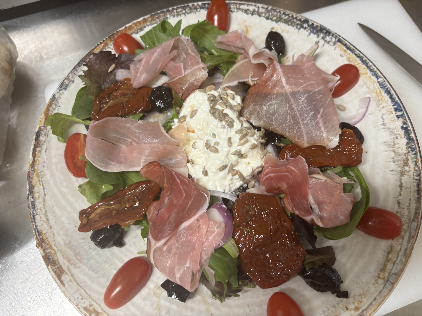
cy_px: 158
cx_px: 211
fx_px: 317
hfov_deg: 67.3
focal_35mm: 26
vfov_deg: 53.1
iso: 80
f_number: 1.6
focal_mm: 5.96
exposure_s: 1/50
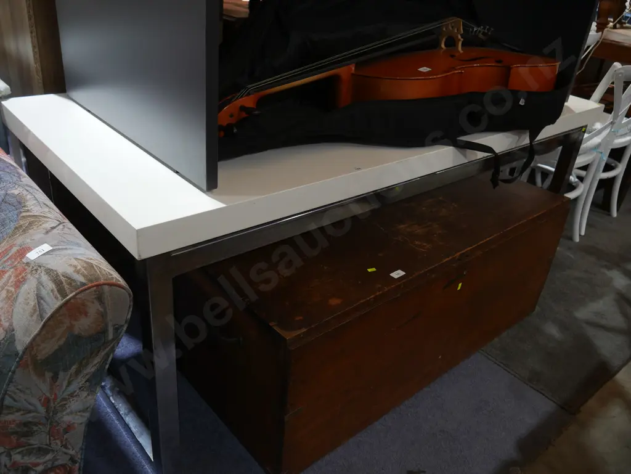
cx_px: 316
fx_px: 547
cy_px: 237
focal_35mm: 30
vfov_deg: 46.8
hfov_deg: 59.9
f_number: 4
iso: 500
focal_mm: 15
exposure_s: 1/60
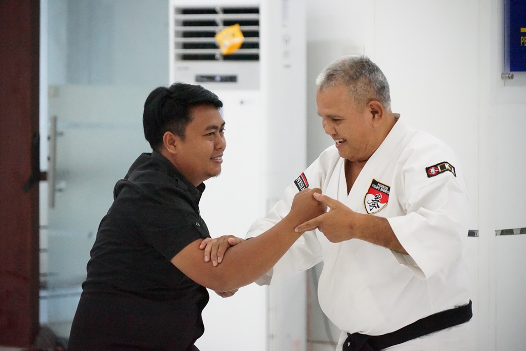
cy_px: 176
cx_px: 263
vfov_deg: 6.9
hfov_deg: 10.4
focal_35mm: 198
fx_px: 2893
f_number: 6.3
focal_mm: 198
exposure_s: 1/200
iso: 16000
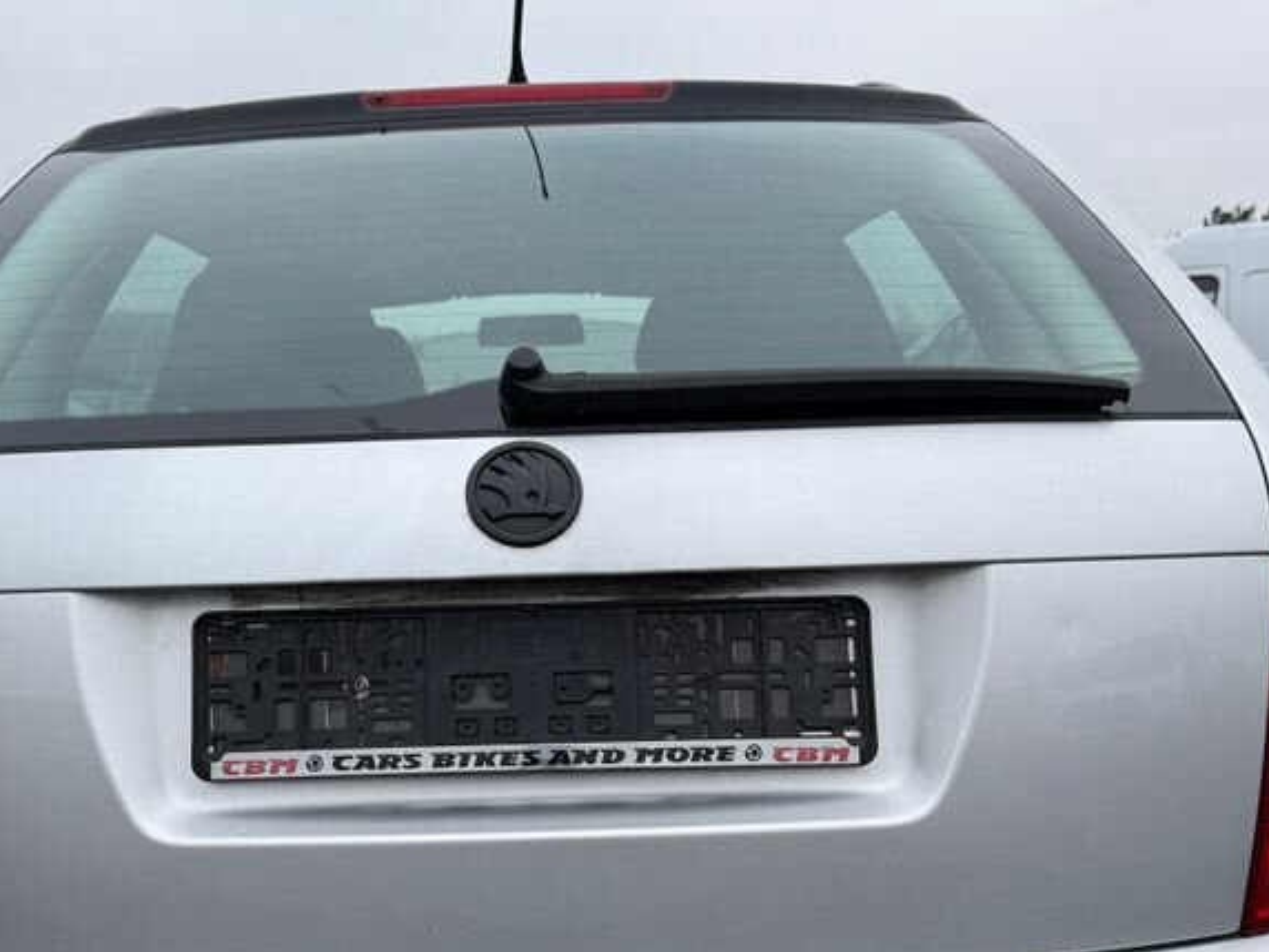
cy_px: 655
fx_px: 1576
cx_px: 512
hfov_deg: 43.6
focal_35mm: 43
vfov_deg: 33.2
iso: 80
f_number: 1.78
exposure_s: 1/858
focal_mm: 6.76
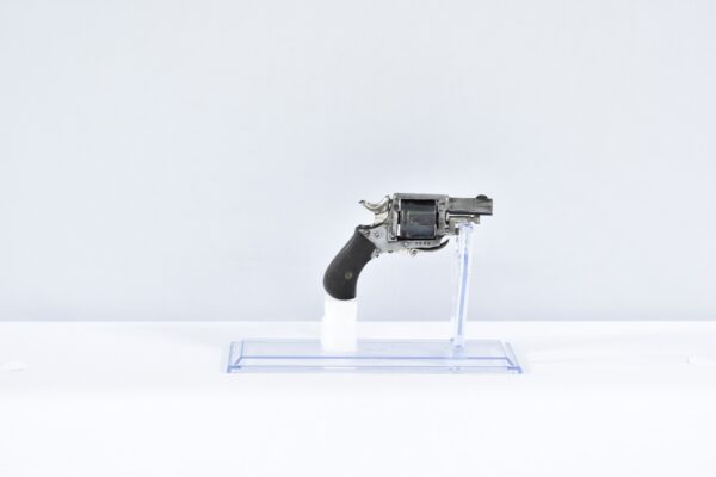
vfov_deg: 18.2
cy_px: 238
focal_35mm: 75
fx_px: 1492
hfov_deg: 27.0
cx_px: 358
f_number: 5.6
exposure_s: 1/20
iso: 640
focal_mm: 50
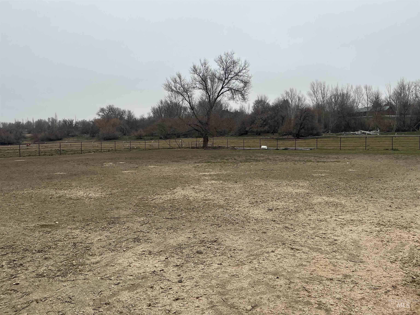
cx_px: 210
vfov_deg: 49.7
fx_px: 340
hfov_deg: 63.4
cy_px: 158
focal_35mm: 28
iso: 25
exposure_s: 1/482
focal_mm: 3
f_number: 1.8
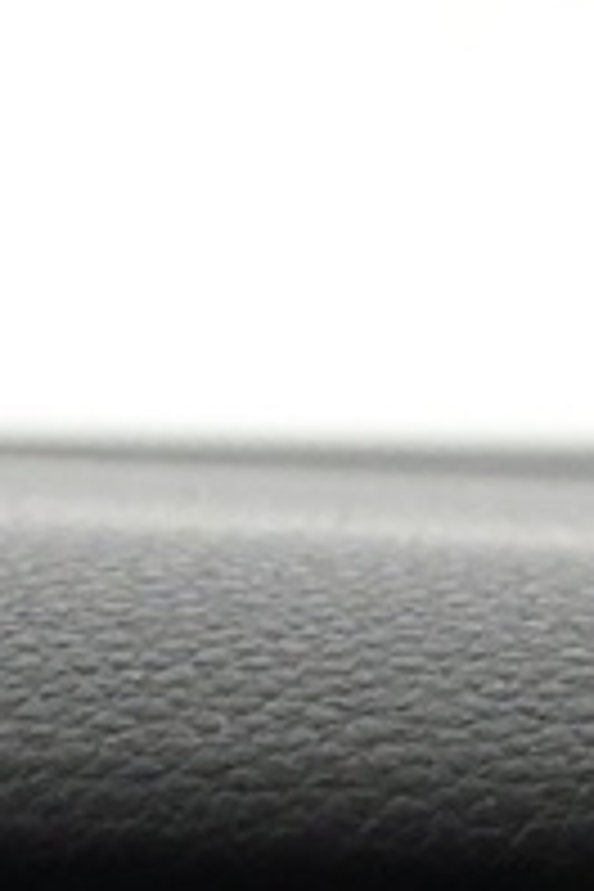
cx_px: 1192
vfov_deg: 7.6
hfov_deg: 5.3
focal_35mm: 252
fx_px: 6240
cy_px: 2115
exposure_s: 1/30
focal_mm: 20.5
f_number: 6.3
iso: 3200
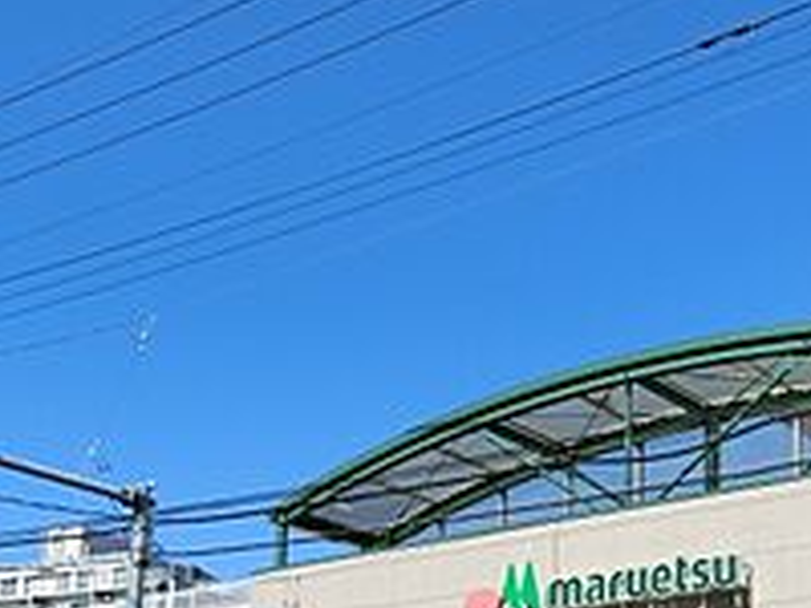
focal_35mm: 59
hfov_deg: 32.1
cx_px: 604
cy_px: 663
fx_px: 1382
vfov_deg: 23.4
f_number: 2.7
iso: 80
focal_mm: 4.06
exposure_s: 1/1600
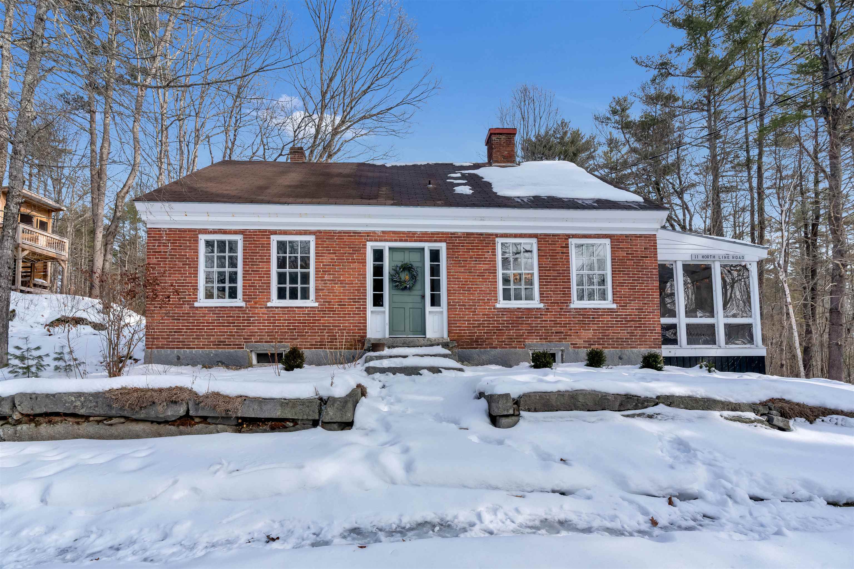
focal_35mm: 16
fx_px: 380
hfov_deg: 96.7
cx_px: 427
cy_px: 284
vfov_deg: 73.8
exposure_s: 1/1000
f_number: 8
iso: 800
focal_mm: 16
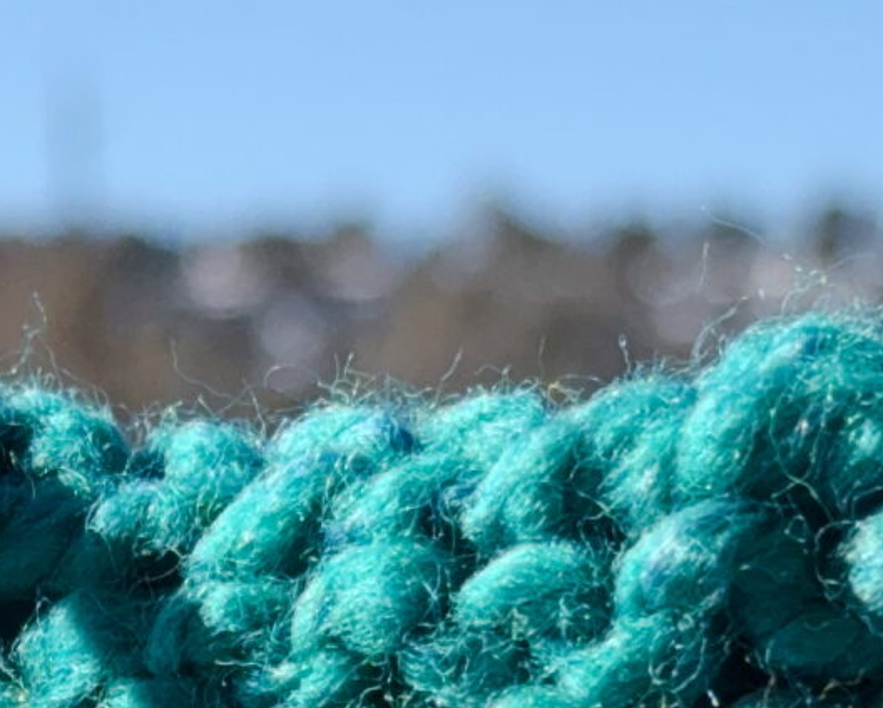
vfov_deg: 6.6
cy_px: 1384
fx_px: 5936
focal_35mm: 227
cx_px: 151
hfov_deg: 8.5
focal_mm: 6.76
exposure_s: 1/2959
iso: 64
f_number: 1.78
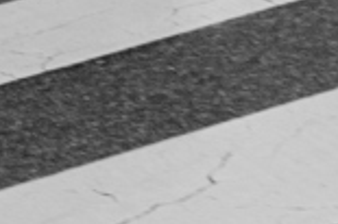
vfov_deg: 4.8
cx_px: 741
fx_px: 2542
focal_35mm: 271
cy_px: -505
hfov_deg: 7.2
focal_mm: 24.2
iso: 800
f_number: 5
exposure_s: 1/160
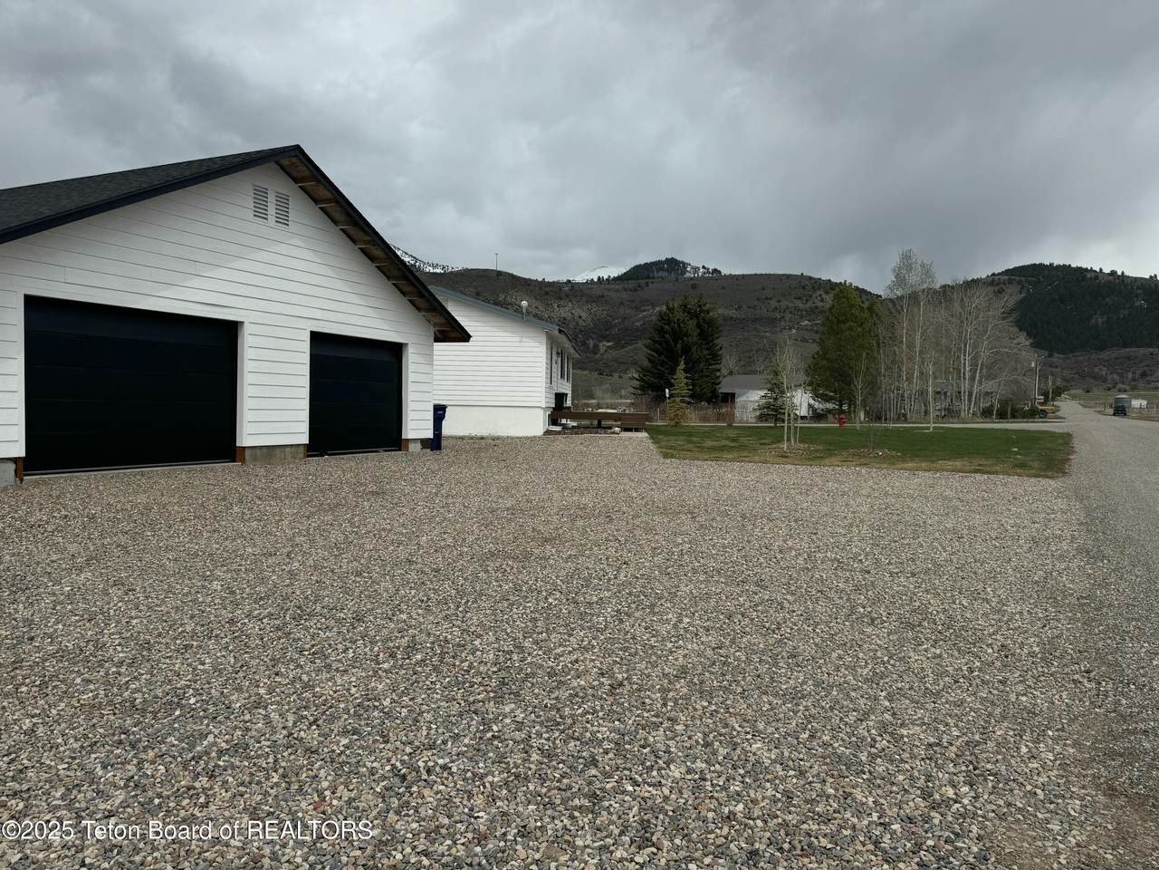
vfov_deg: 56.8
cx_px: 580
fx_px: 804
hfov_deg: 71.6
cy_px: 435
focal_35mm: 24
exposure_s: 1/9009
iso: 80
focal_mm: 6.76
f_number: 1.78
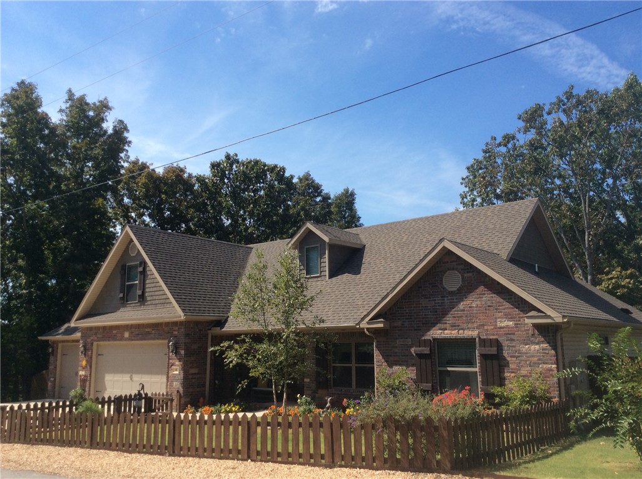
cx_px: 321
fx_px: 593
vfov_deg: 44.0
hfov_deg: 56.9
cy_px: 240
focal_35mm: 32
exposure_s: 1/1546
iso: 32
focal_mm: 3.3
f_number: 2.4
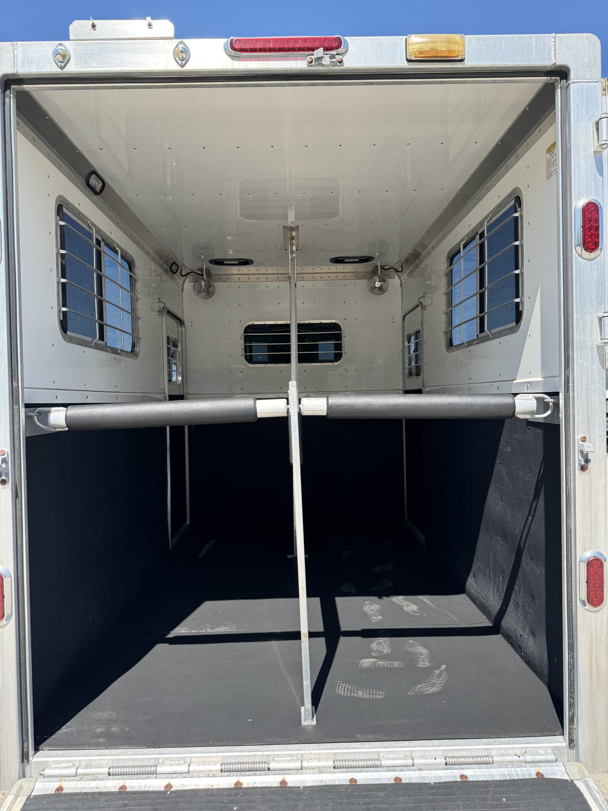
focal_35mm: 24
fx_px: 562
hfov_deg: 56.8
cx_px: 304
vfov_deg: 71.6
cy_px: 406
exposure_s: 1/1395
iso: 80
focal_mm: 6.76
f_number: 1.78
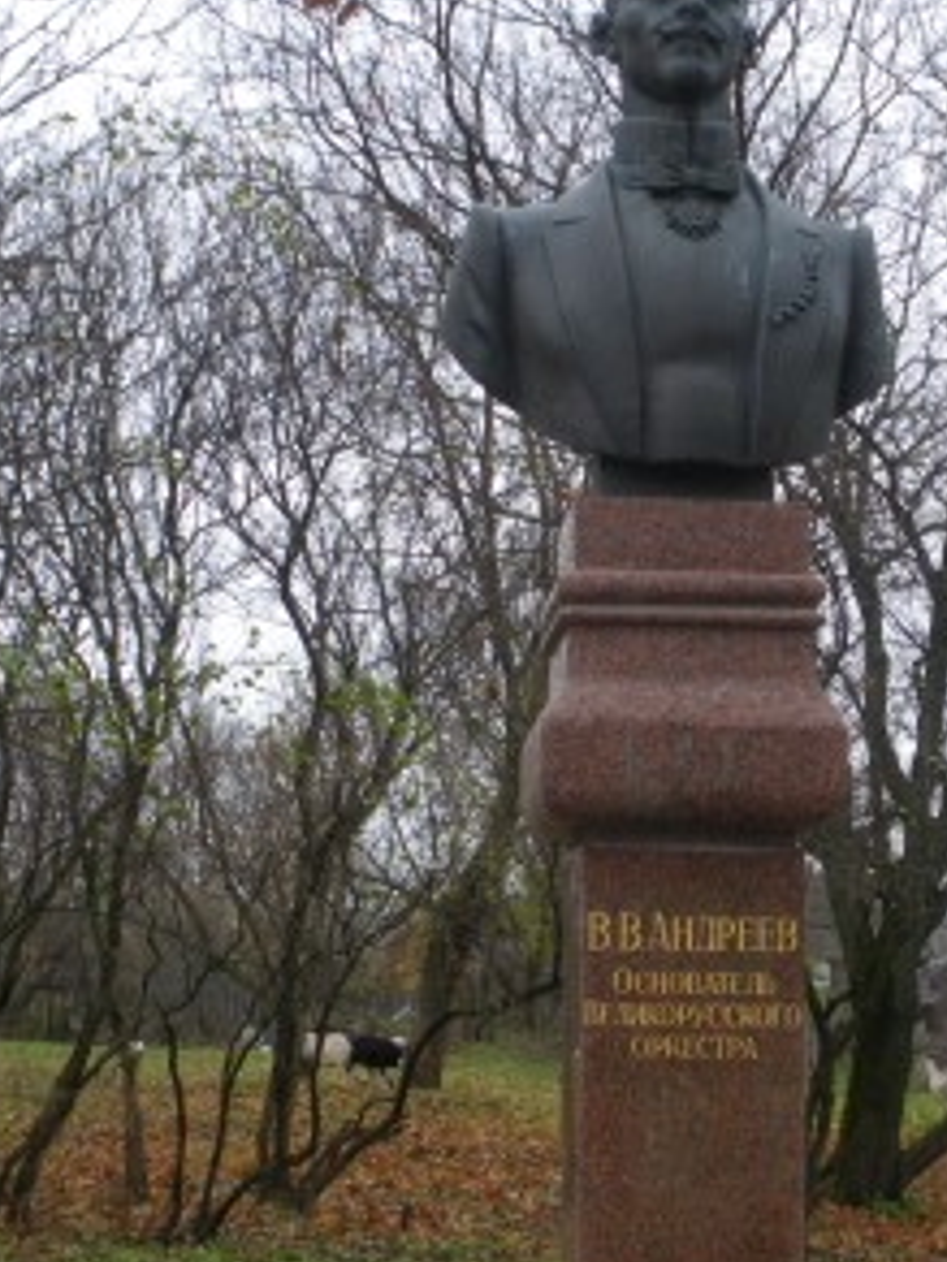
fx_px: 2553
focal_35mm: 70
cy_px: 711
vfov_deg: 27.8
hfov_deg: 21.0
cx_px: 512
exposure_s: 1/50
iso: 100
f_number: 4
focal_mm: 7.5
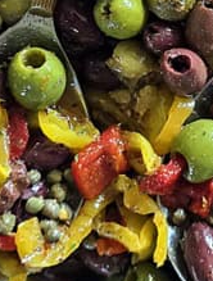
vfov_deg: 22.2
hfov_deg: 17.5
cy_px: -10
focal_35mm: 84
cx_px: 180
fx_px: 685
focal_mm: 6.3
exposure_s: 1/240
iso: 800
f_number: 1.7
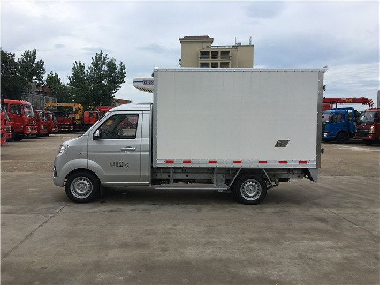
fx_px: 318
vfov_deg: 48.2
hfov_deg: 61.7
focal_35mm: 29
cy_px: 142
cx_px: 190
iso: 25
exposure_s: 1/1479
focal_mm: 4.15
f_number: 2.2
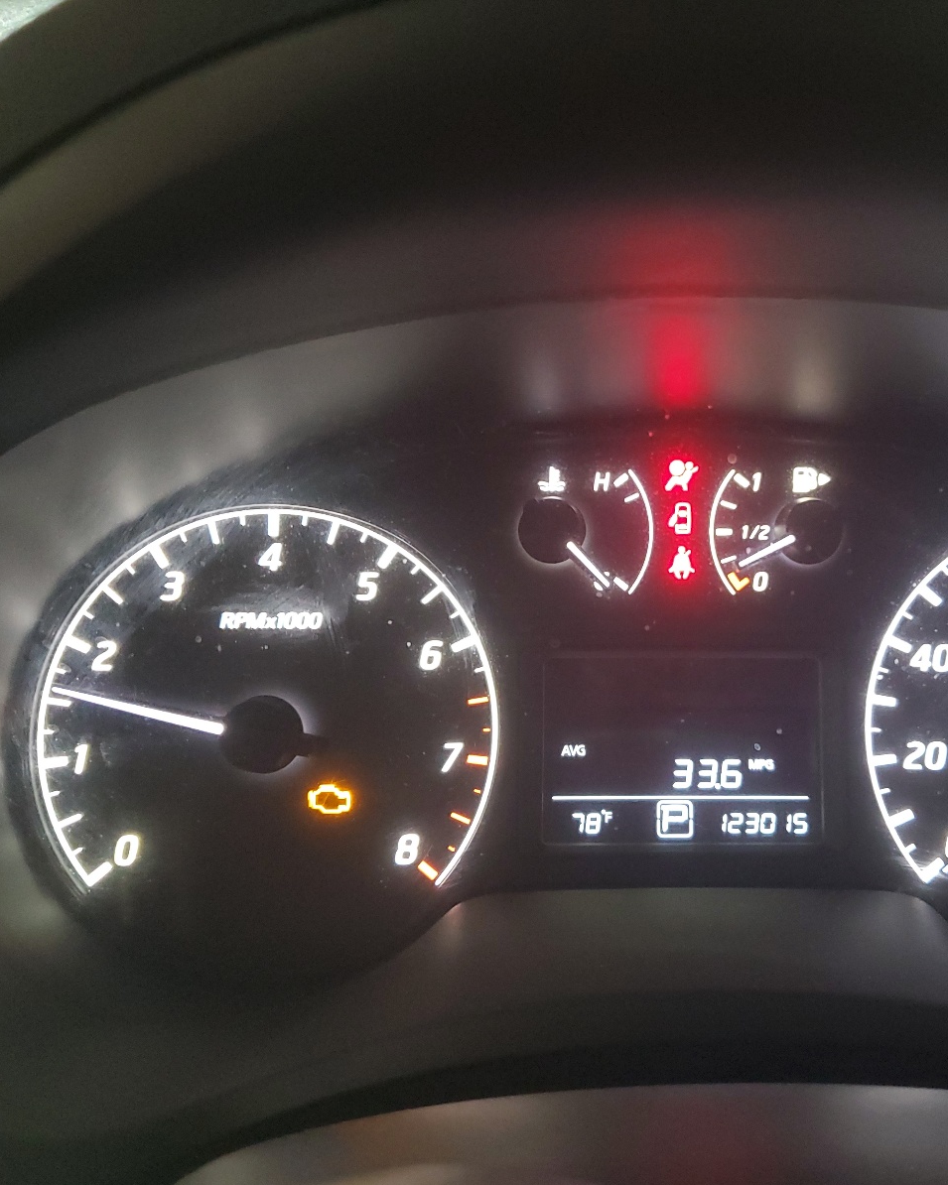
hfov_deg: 42.6
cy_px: 593
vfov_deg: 52.8
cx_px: 649
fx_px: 1193
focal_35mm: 34
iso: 312
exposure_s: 1/20
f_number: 1.5
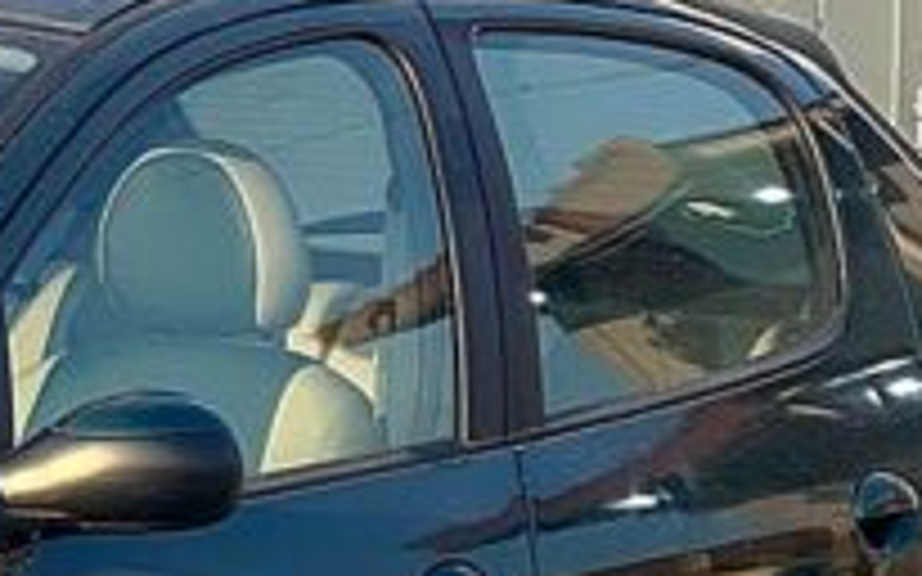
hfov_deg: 6.5
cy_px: 482
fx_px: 7988
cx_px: -355
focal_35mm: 318
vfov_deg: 4.1
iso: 25
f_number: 2.8
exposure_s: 1/171
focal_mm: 9
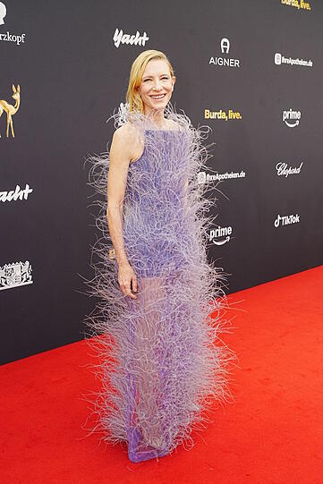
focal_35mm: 39
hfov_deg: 34.2
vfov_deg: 49.5
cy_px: 242
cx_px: 162
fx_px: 524
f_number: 6.3
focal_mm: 39
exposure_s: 1/250
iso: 800
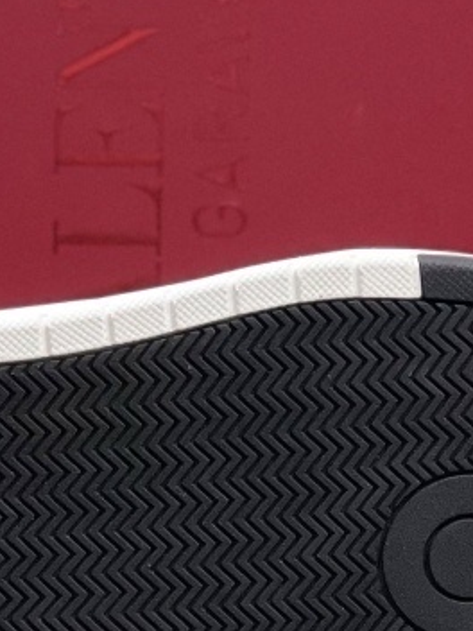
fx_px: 5739
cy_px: 294
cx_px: 158
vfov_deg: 6.3
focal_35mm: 315
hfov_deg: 4.7
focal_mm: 9
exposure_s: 1/100
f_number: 2.8
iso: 250
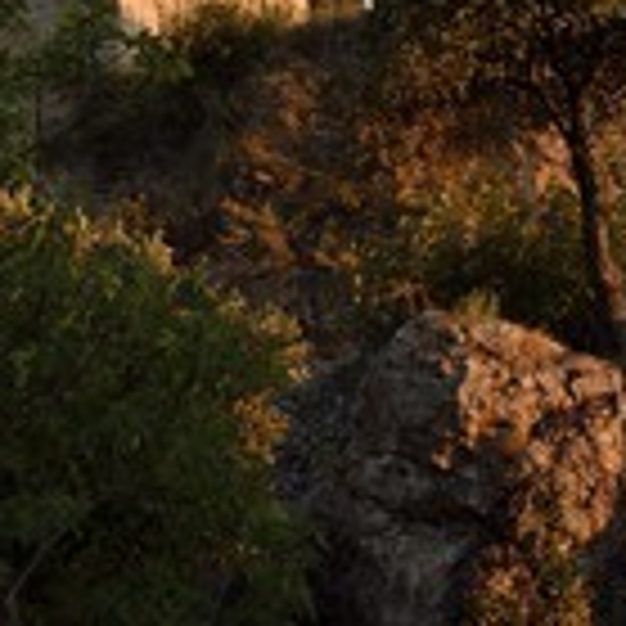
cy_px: 9
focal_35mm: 82
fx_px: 1678
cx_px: 585
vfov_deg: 20.5
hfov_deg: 20.6
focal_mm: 32
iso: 400
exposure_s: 1/200
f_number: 9
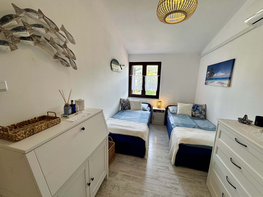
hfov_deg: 102.1
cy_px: 98
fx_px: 106
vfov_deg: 85.7
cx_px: 132
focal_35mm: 14
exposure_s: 1/100
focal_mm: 2.22
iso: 80
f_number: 2.2
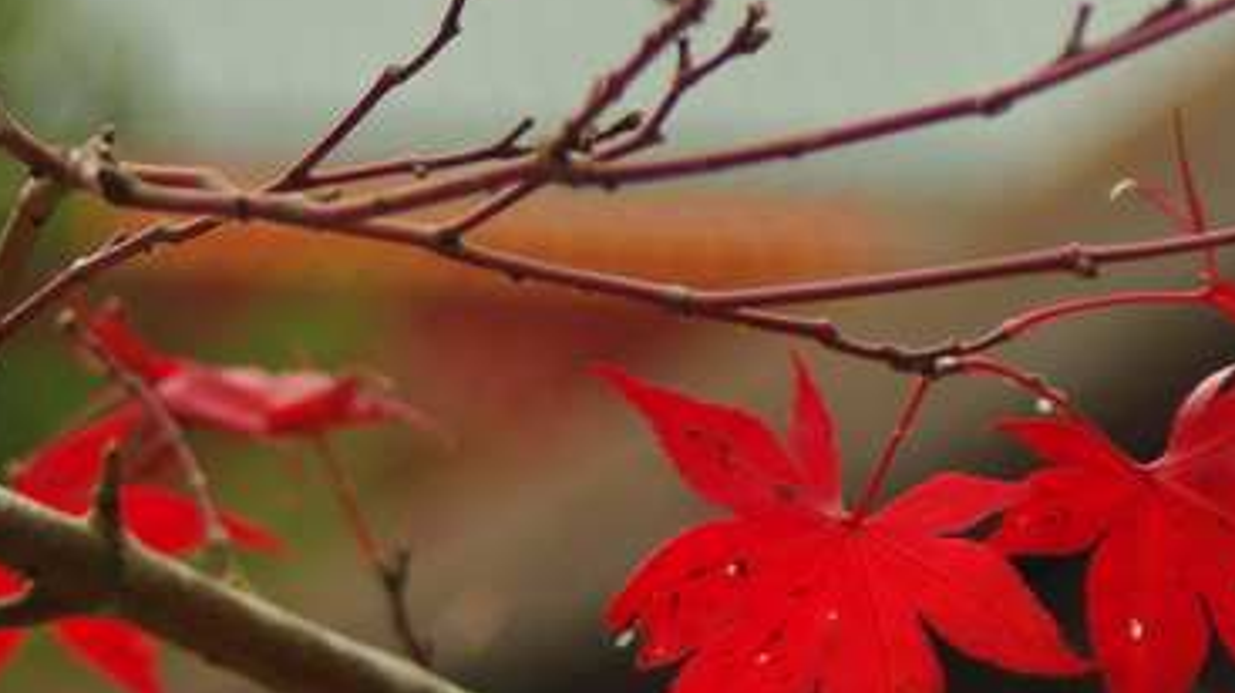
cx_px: 734
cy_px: 452
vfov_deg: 3.5
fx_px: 11488
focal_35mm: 351
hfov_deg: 6.2
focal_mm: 80
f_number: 5.6
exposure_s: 1/90
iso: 100
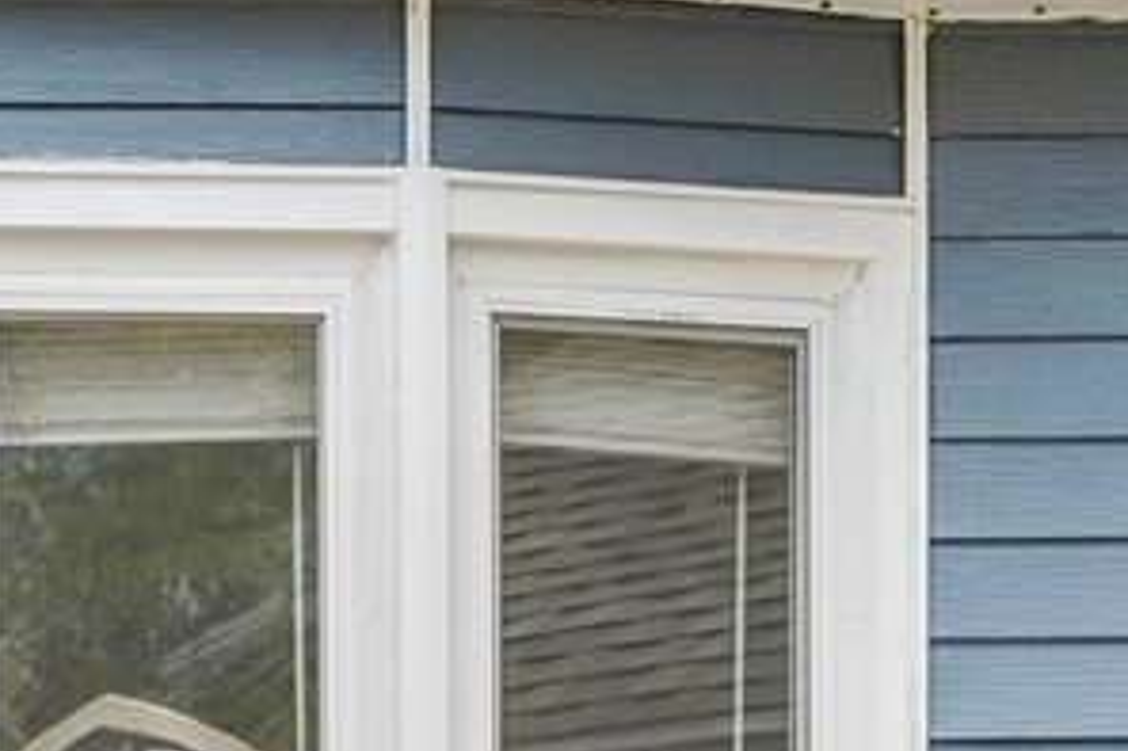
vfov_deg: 6.1
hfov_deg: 9.2
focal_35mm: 224
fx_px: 7004
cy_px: 309
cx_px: 465
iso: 400
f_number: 9
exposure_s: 1/250
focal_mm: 30.5
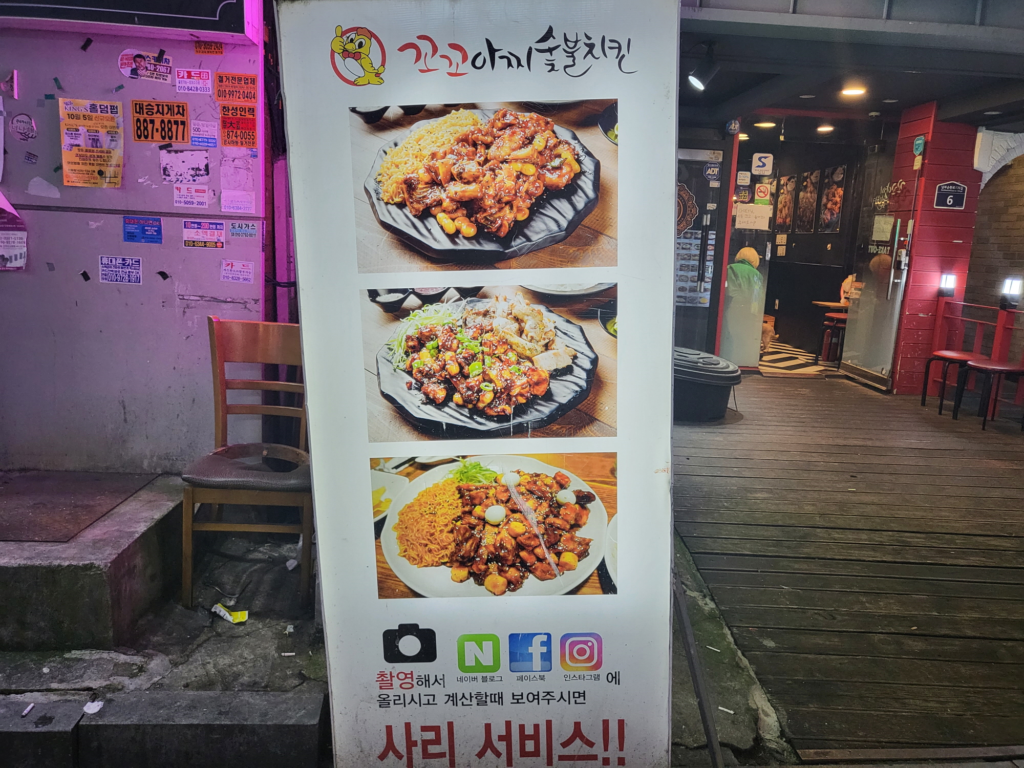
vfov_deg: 53.1
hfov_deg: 67.3
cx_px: 512
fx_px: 769
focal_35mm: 26
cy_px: 384
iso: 160
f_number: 1.8
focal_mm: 4.25
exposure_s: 1/120
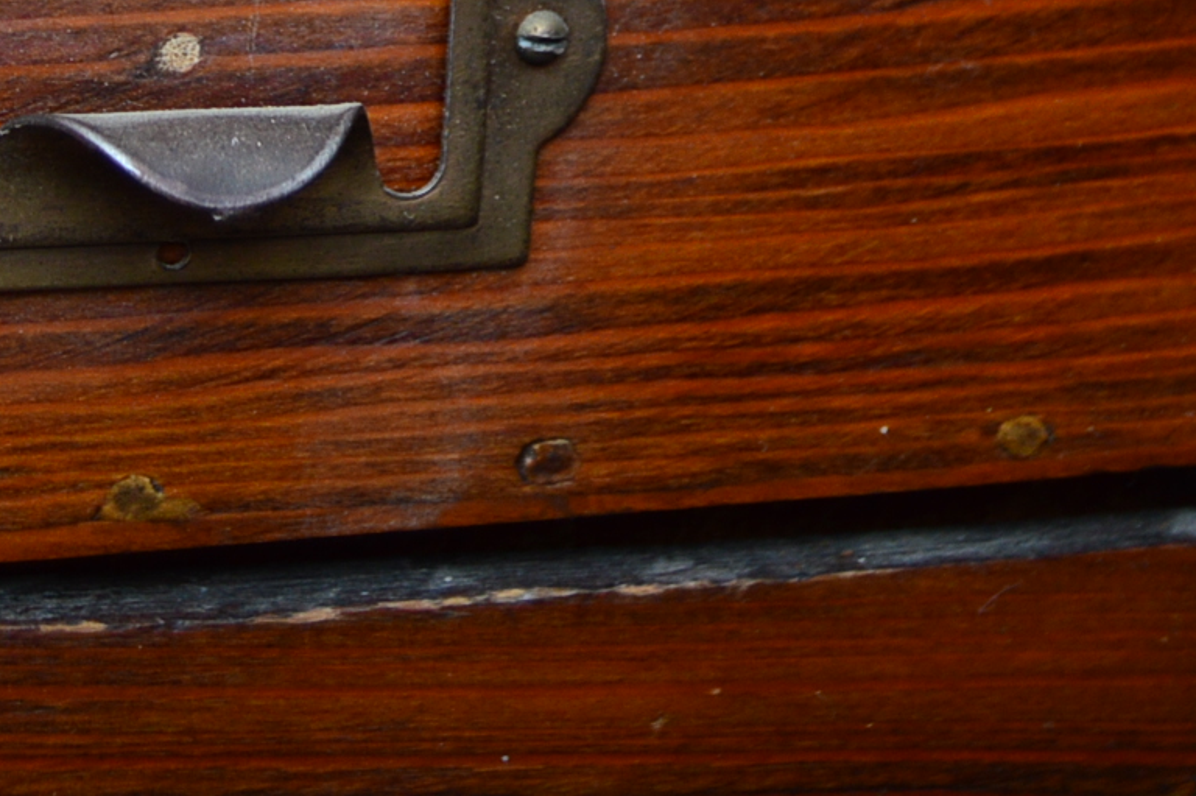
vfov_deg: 9.3
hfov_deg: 14.5
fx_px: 4681
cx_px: 313
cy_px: -612
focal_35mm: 141
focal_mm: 24
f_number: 3.8
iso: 200
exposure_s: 1/200
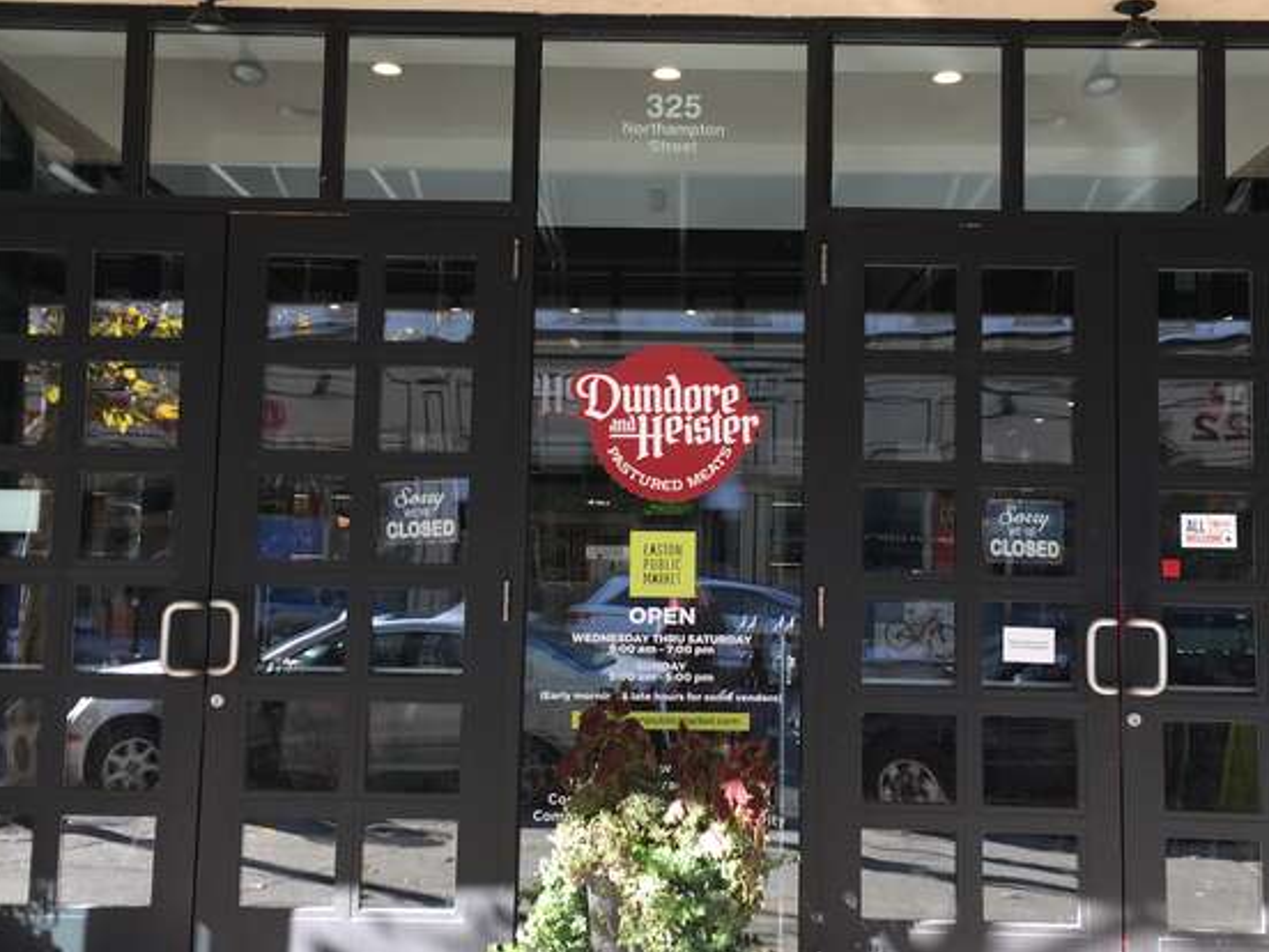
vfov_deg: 34.3
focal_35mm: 42
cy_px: 446
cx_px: 680
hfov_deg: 44.8
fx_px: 1540
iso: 32
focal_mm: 4.15
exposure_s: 1/120
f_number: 2.2
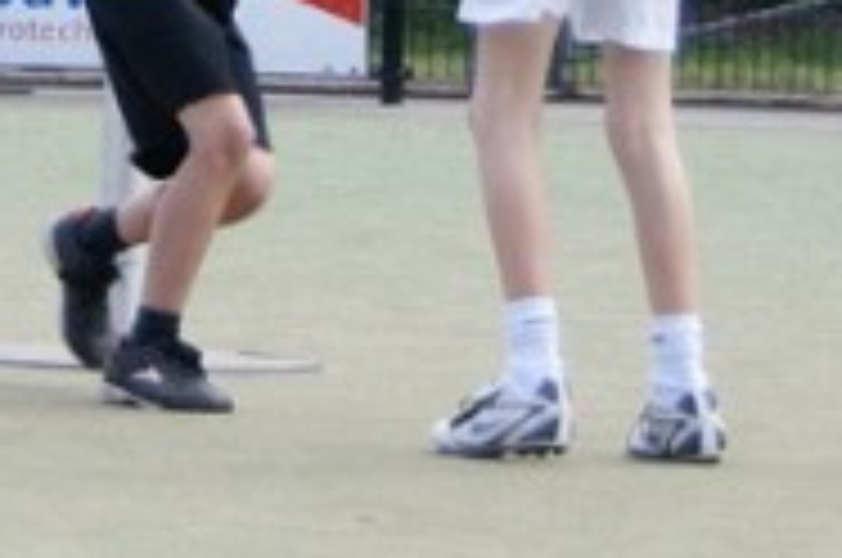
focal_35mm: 317
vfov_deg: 4.3
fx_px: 7402
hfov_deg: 6.4
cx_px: -504
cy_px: -594
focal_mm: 50
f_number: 5
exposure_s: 1/400
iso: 200
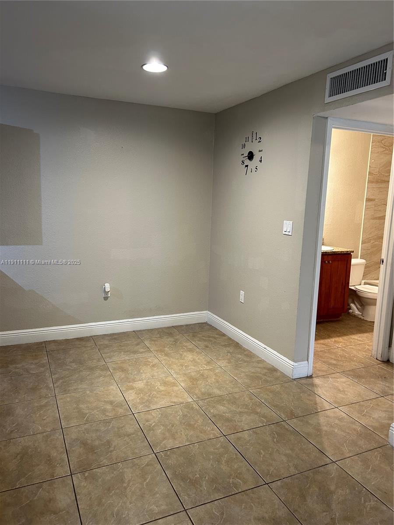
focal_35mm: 26
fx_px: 395
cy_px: 262
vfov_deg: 67.3
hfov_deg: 53.1
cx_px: 197
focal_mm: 5.7
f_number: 1.5
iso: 200
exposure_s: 1/60
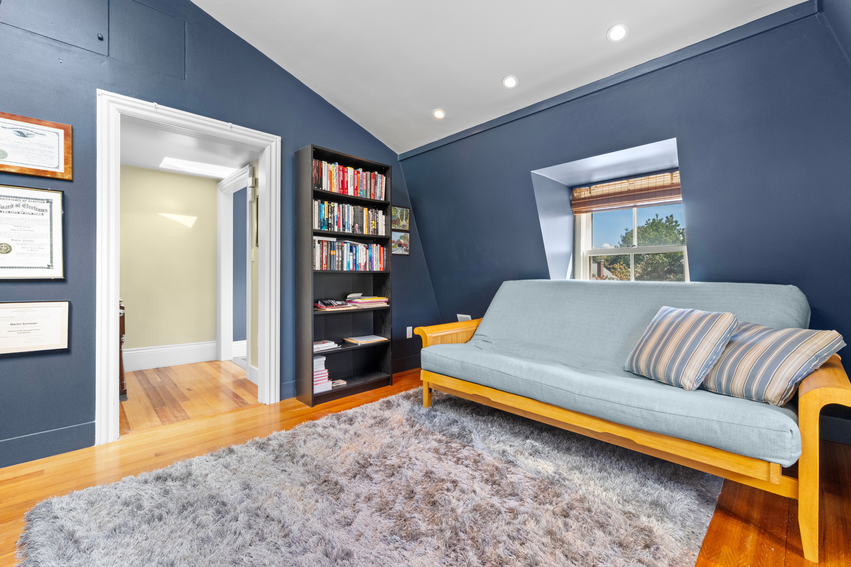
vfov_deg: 75.5
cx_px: 426
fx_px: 366
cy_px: 284
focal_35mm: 16
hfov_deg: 98.5
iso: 2500
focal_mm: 15.5
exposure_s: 1/4
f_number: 11
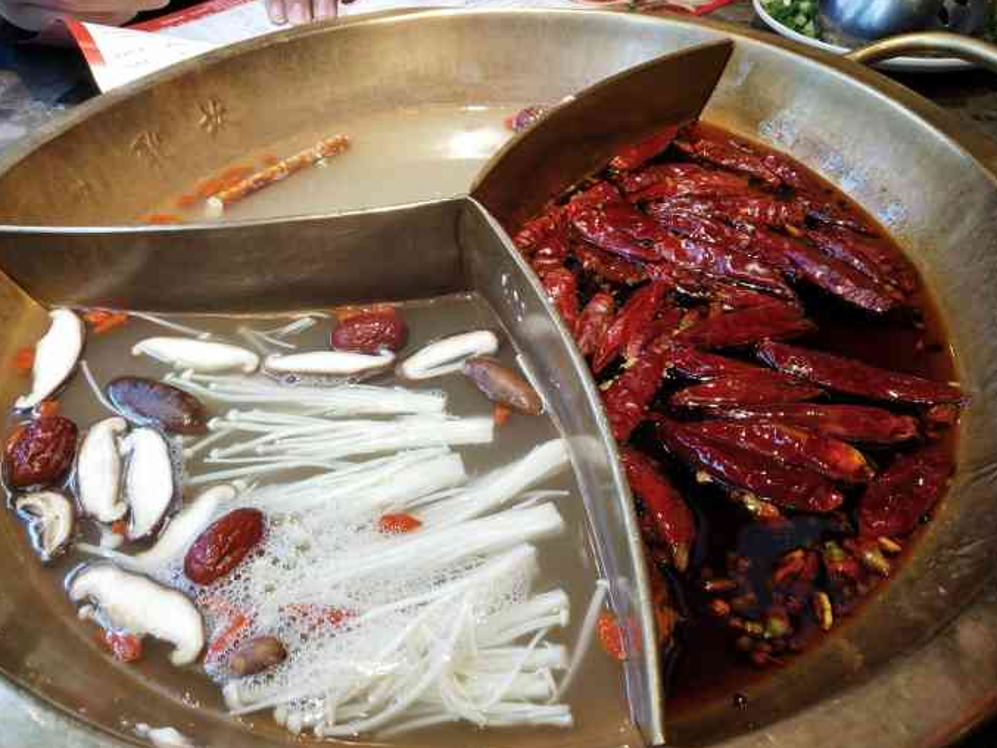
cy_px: 378
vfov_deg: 45.5
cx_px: 486
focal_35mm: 31
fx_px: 893
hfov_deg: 58.3
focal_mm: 3.95
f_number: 1.8
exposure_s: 1/100
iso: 233
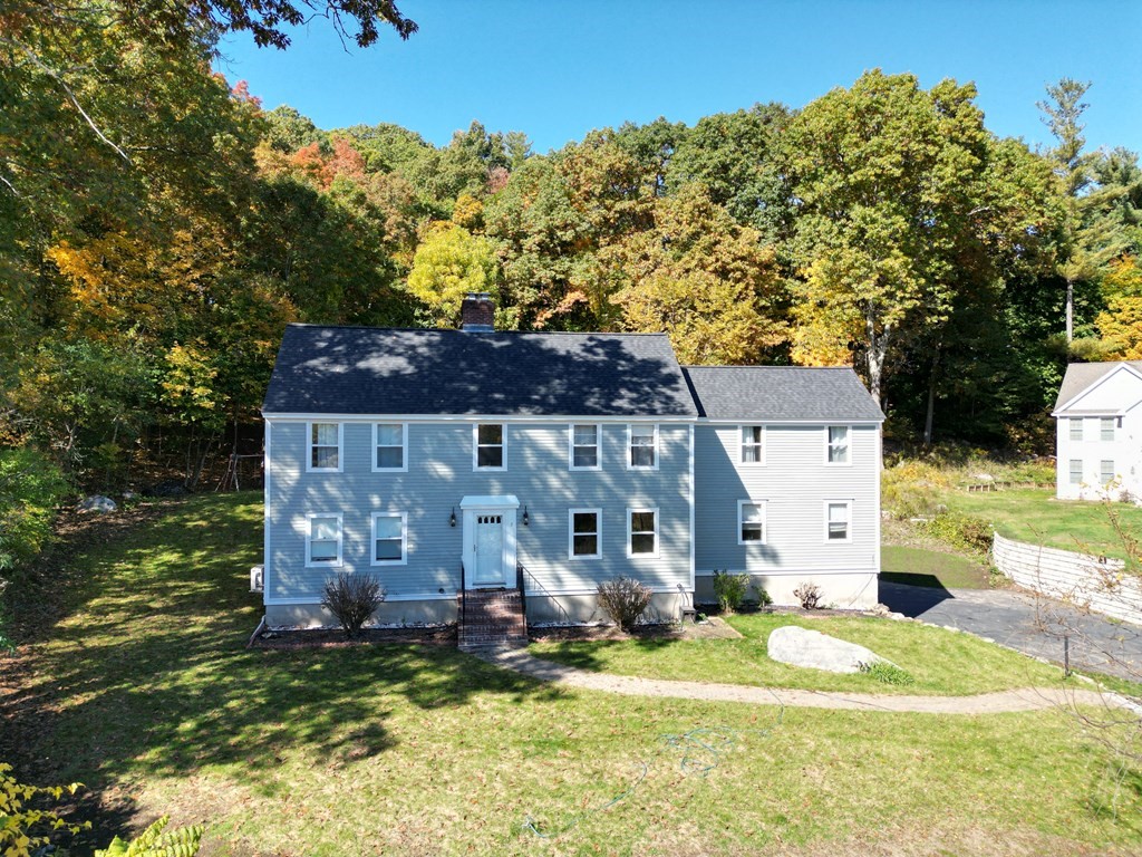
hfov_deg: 71.6
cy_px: 428
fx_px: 792
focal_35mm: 24
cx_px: 571
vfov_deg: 56.8
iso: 100
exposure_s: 1/1250
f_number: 1.7
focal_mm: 6.72
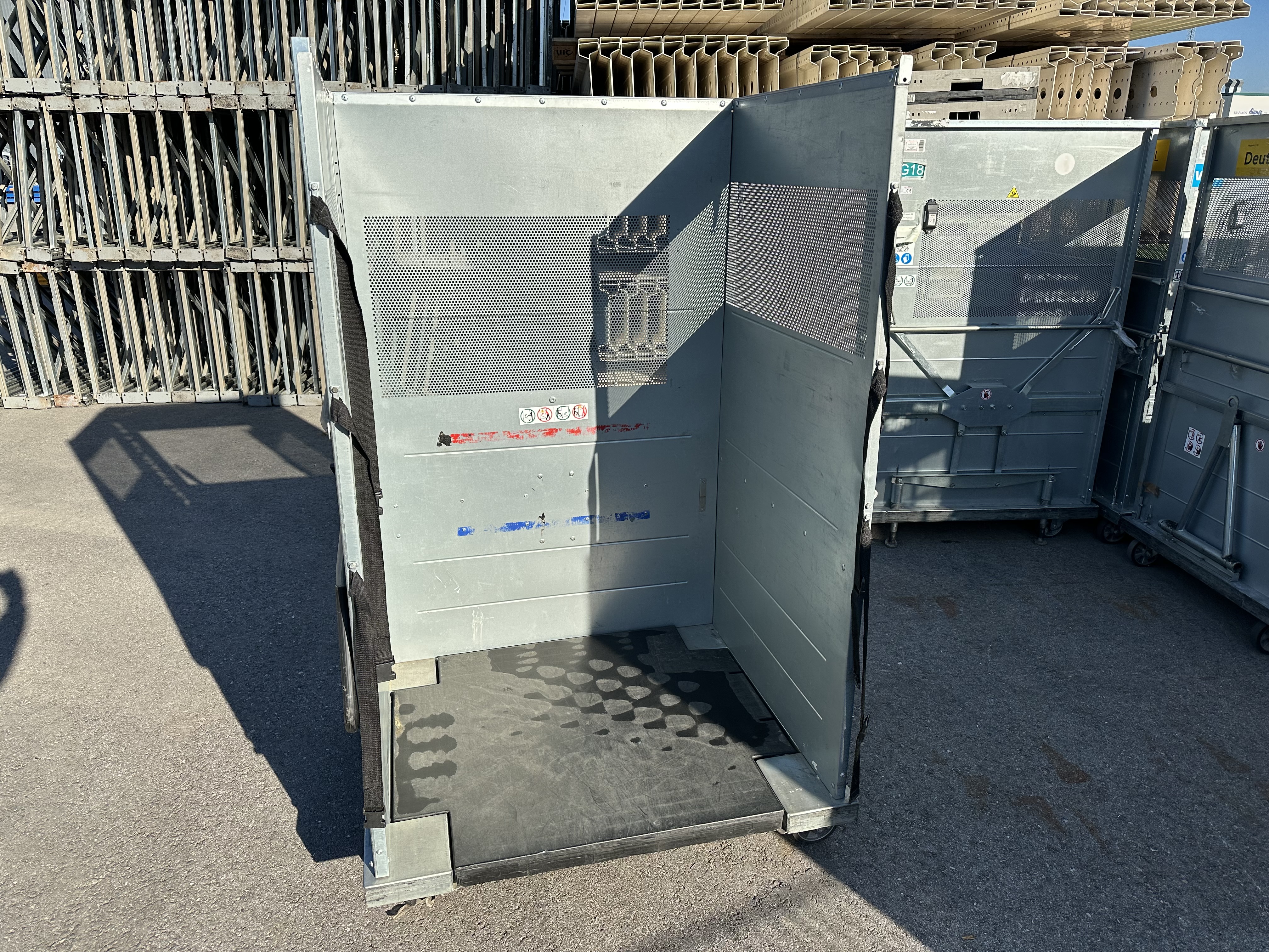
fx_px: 880
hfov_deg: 71.6
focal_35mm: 24
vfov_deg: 56.8
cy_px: 476
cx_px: 634
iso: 80
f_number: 1.78
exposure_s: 1/3356
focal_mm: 6.86
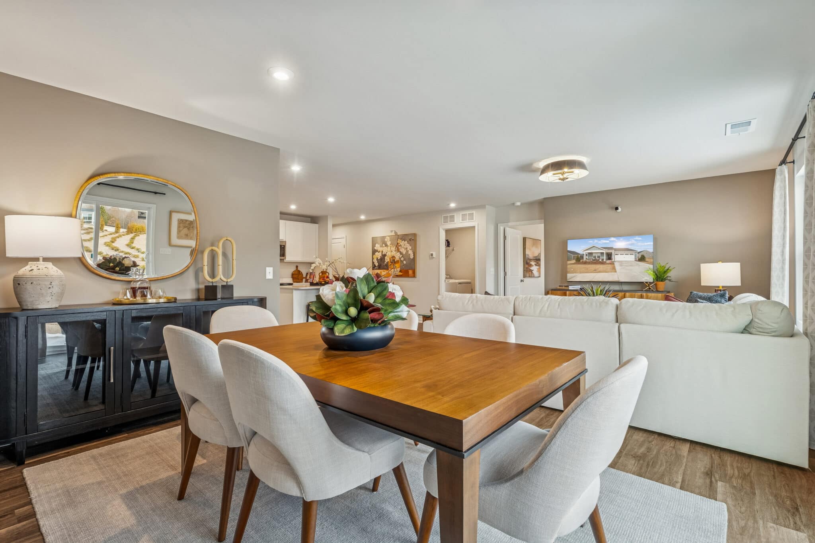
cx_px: 408
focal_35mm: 17
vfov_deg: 70.4
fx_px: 385
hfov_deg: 93.3
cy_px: 272
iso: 640
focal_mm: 17
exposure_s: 1/15
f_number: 8
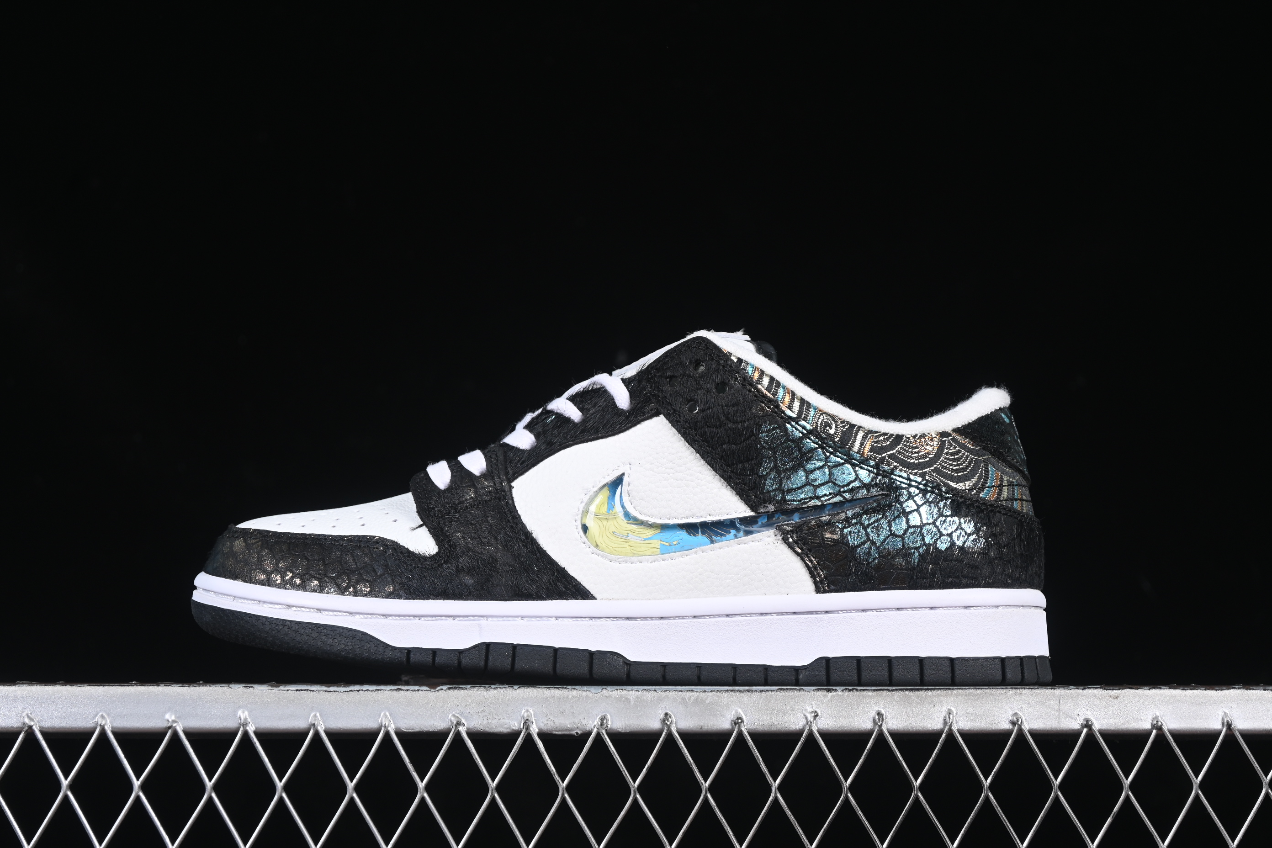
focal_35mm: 75
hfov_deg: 27.0
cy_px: 424
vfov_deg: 18.2
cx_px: 636
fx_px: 2650
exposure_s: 1/60
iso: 160
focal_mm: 50
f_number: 6.3
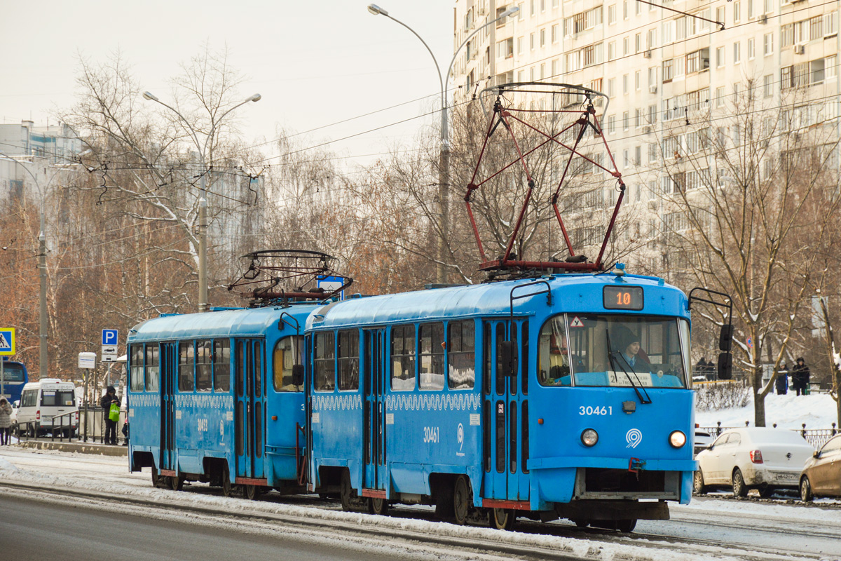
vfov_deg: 8.7
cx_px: 420
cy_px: 280
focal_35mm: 158
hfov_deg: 13.0
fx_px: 3679
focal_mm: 105
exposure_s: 1/500
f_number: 7.1
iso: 400
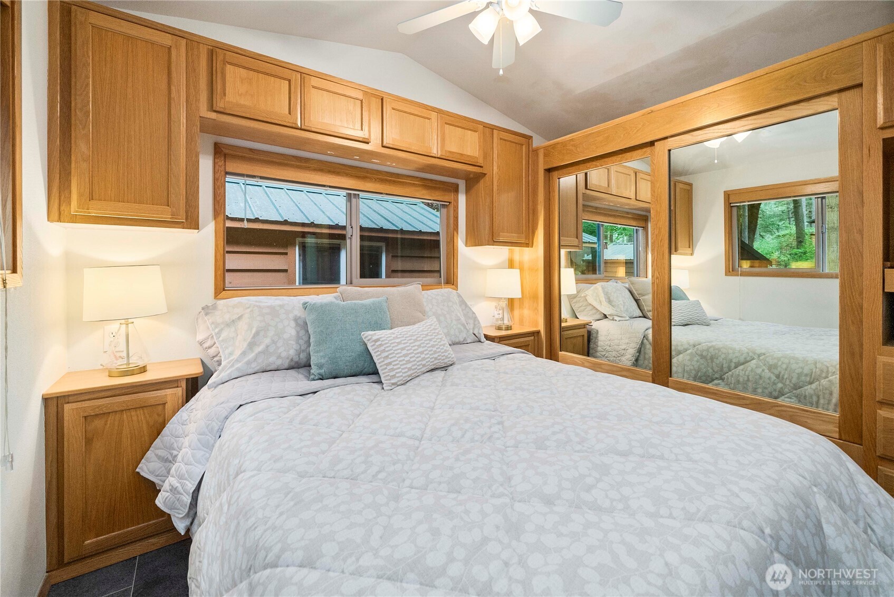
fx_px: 348
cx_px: 447
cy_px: 298
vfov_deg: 81.3
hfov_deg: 104.2
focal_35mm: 14
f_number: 7.1
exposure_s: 1/60
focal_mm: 14
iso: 250
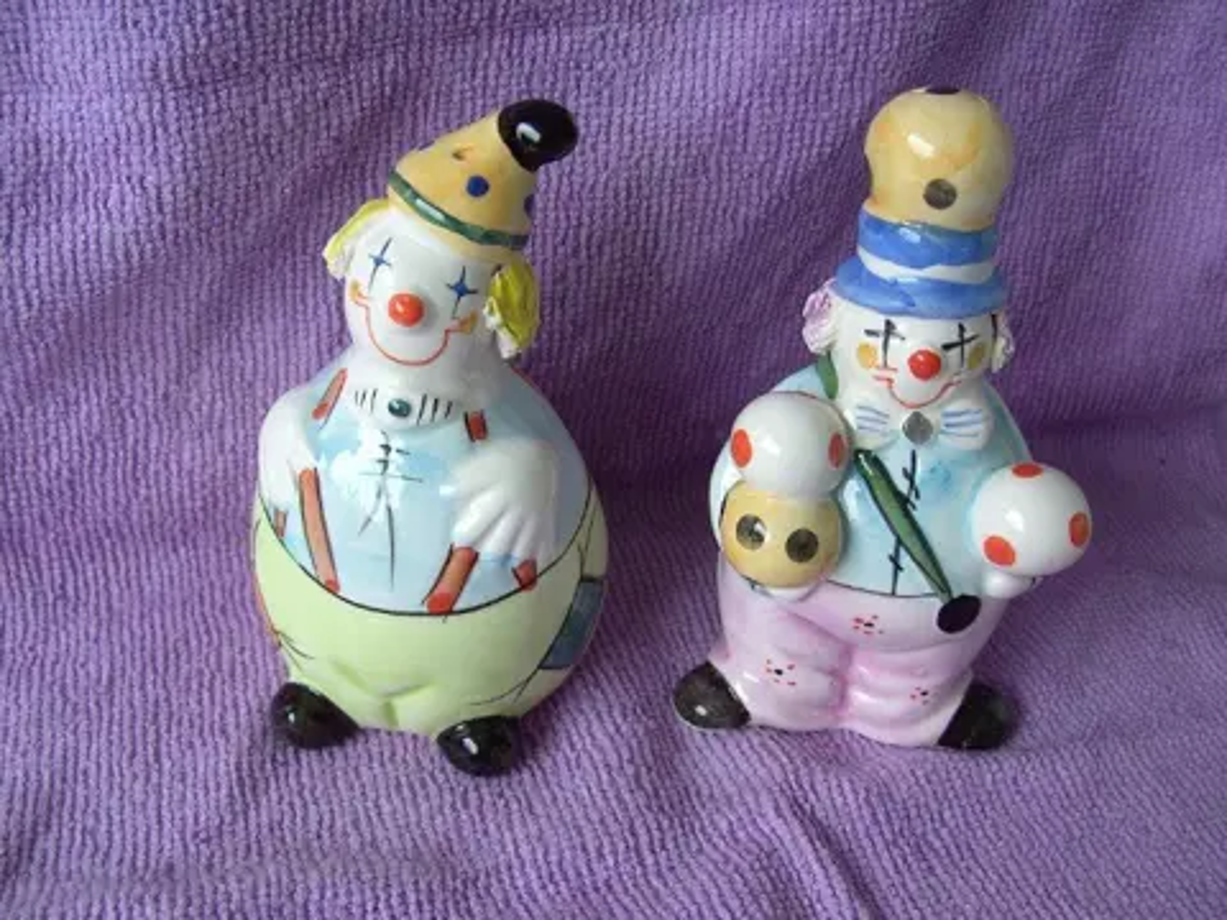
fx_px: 1312
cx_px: 614
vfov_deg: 38.7
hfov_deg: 50.1
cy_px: 460
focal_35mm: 37
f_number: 3.5
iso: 64
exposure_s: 1/59
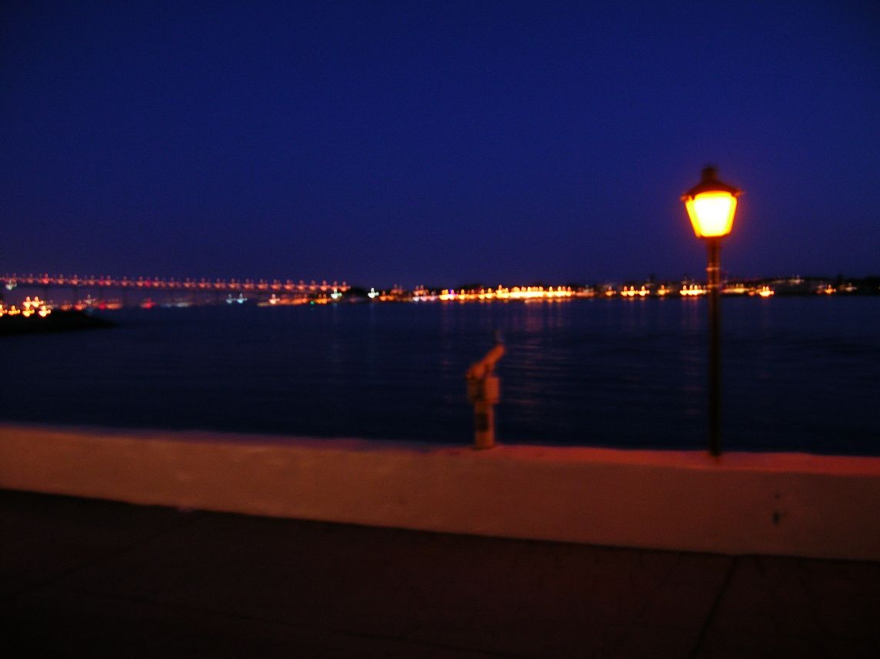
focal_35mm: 35
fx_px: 889
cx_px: 440
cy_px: 330
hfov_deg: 52.7
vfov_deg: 40.6
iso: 50
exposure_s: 2
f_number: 2.8
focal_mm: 5.8
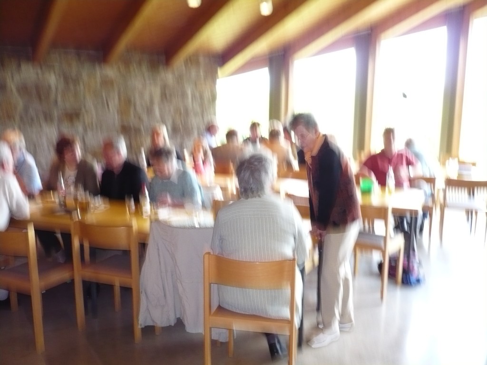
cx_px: 244
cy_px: 182
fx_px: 492
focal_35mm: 35
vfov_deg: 40.7
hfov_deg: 52.6
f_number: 2.8
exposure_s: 1/30
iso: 250
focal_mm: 5.8
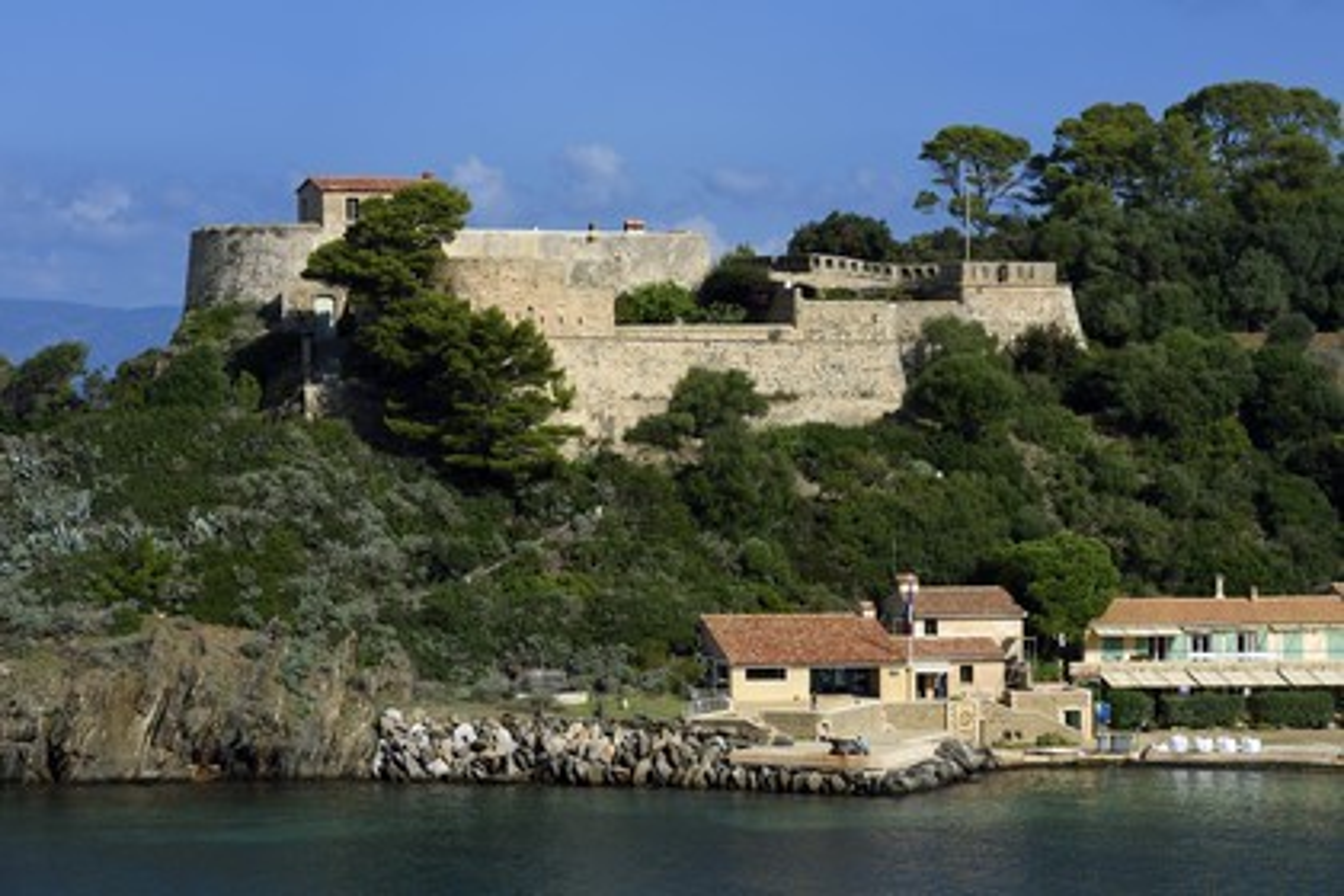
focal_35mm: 122
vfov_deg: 11.2
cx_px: 672
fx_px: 4554
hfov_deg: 16.8
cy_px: 448
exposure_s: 1/320
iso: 200
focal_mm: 122
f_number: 11
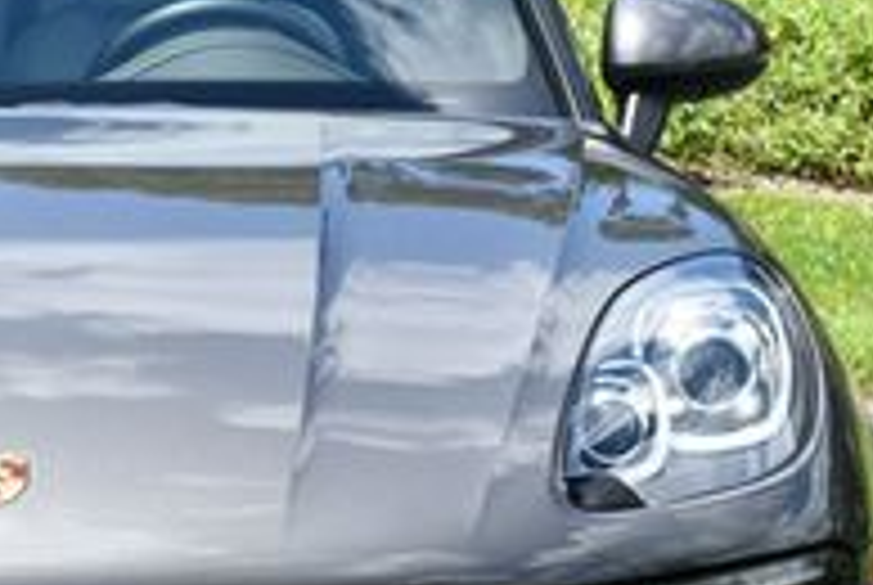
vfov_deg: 6.1
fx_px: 5440
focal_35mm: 224
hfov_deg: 9.1
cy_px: 464
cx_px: -81
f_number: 8
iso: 110
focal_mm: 34
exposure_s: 1/250
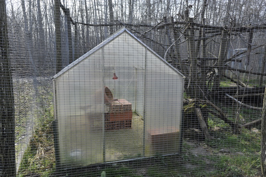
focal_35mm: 26
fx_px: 192
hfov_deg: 69.4
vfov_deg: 49.5
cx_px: 133
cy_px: 88
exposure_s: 1/200
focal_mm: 26
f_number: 7.1
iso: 200
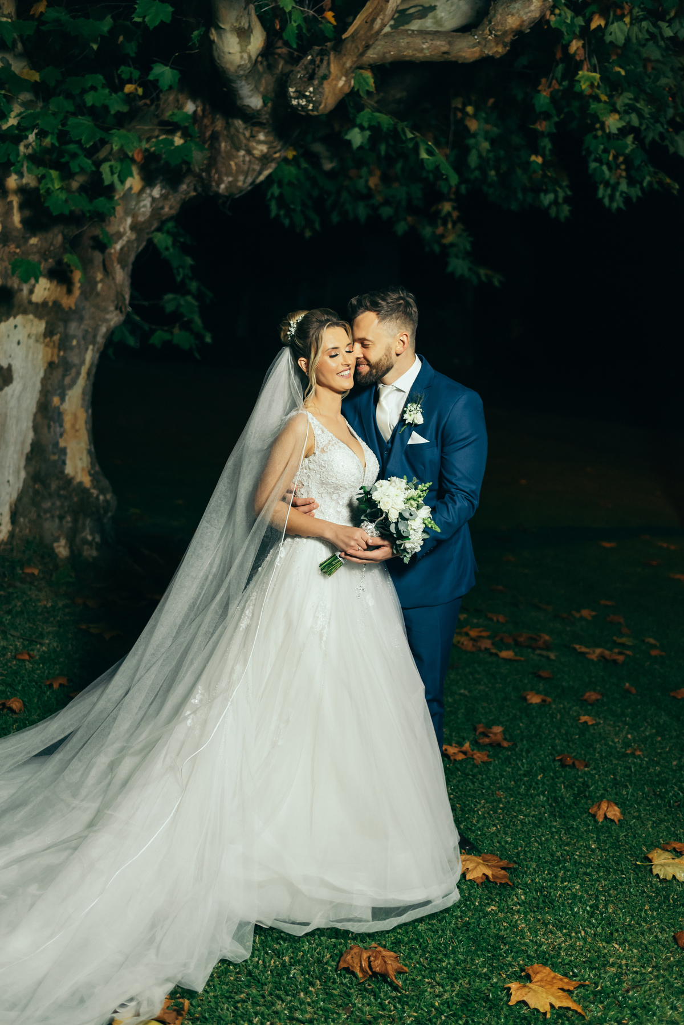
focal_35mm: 35
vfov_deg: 54.4
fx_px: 997
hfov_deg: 37.9
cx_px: 342
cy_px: 512
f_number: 2.2
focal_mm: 35
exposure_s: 1/250
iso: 500
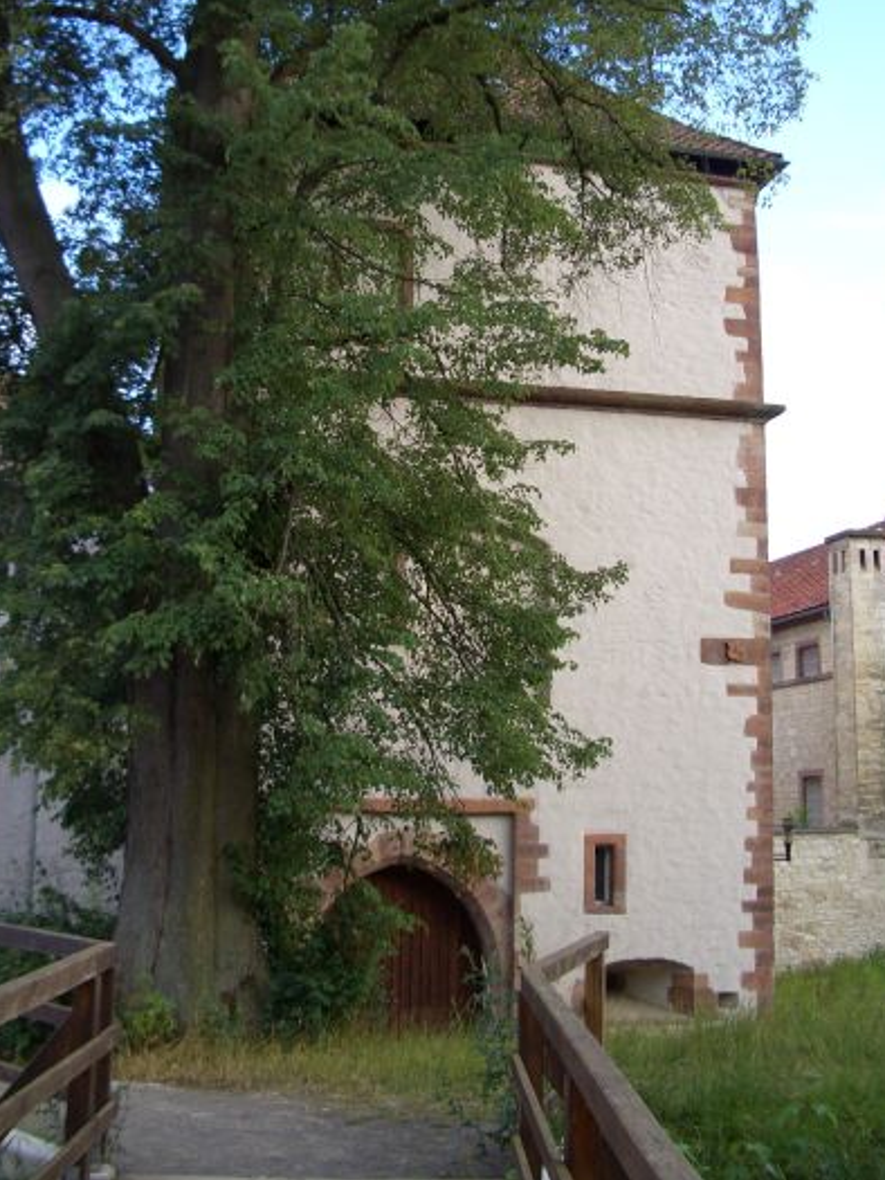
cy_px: 508
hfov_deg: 36.0
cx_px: 451
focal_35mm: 40
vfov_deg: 46.7
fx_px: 1363
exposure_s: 1/125
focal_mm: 5.8
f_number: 2.6
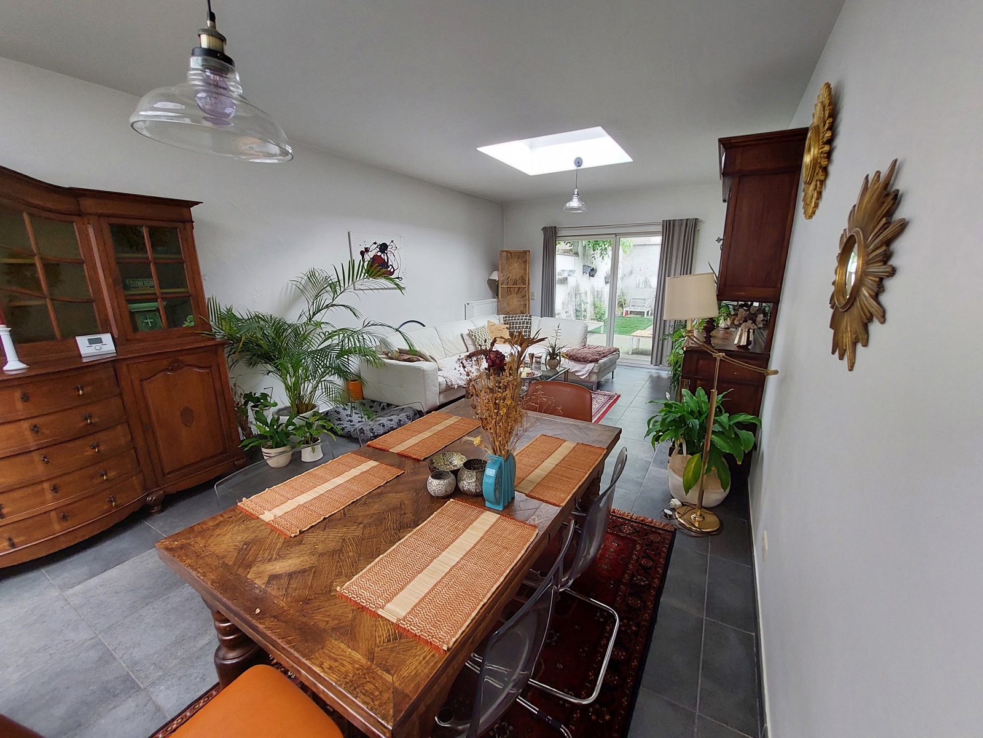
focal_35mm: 13
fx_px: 369
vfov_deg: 89.9
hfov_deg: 106.2
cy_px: 369
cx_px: 492
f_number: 2.2
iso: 64
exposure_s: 1/50
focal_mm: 1.74
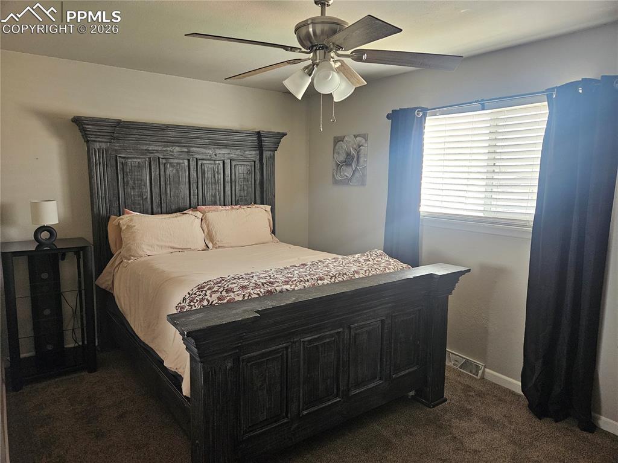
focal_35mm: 23
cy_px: 232
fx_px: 410
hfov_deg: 74.0
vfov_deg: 58.8
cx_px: 309
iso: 500
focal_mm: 5.4
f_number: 1.8
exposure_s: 1/120
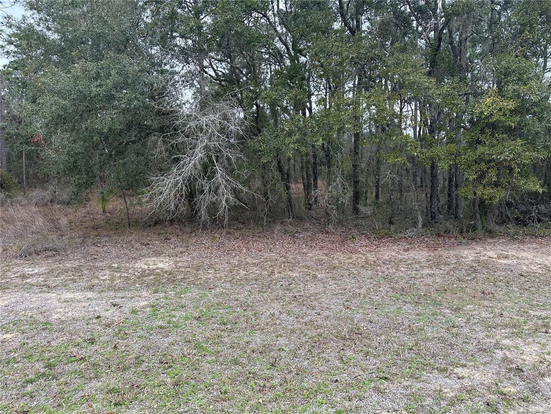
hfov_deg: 71.6
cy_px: 207
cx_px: 276
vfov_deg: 56.8
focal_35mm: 24
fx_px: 382
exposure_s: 1/535
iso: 80
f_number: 1.78
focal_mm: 6.86
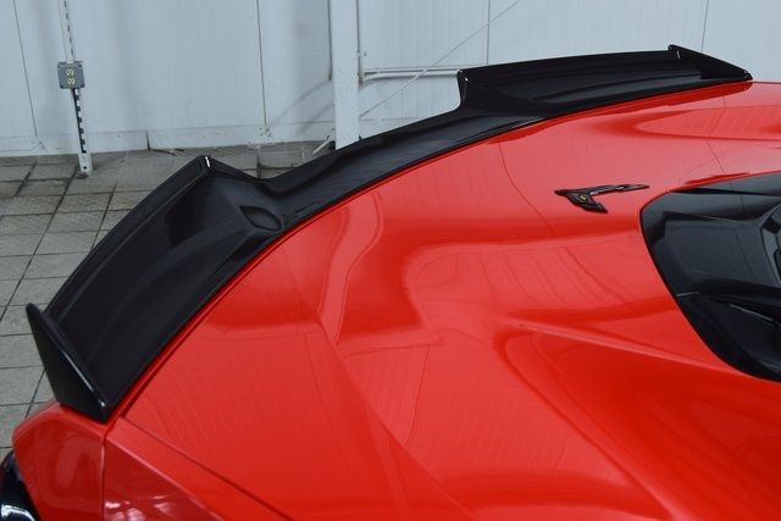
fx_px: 1009
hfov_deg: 42.3
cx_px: 390
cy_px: 260
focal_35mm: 46
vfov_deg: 29.0
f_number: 6.3
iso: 400
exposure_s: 1/20
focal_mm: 31
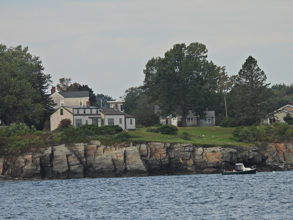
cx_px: 146
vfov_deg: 3.9
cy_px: 110
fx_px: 3216
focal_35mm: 380
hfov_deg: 5.2
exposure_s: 1/640
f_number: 5
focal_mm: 67.8
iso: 100
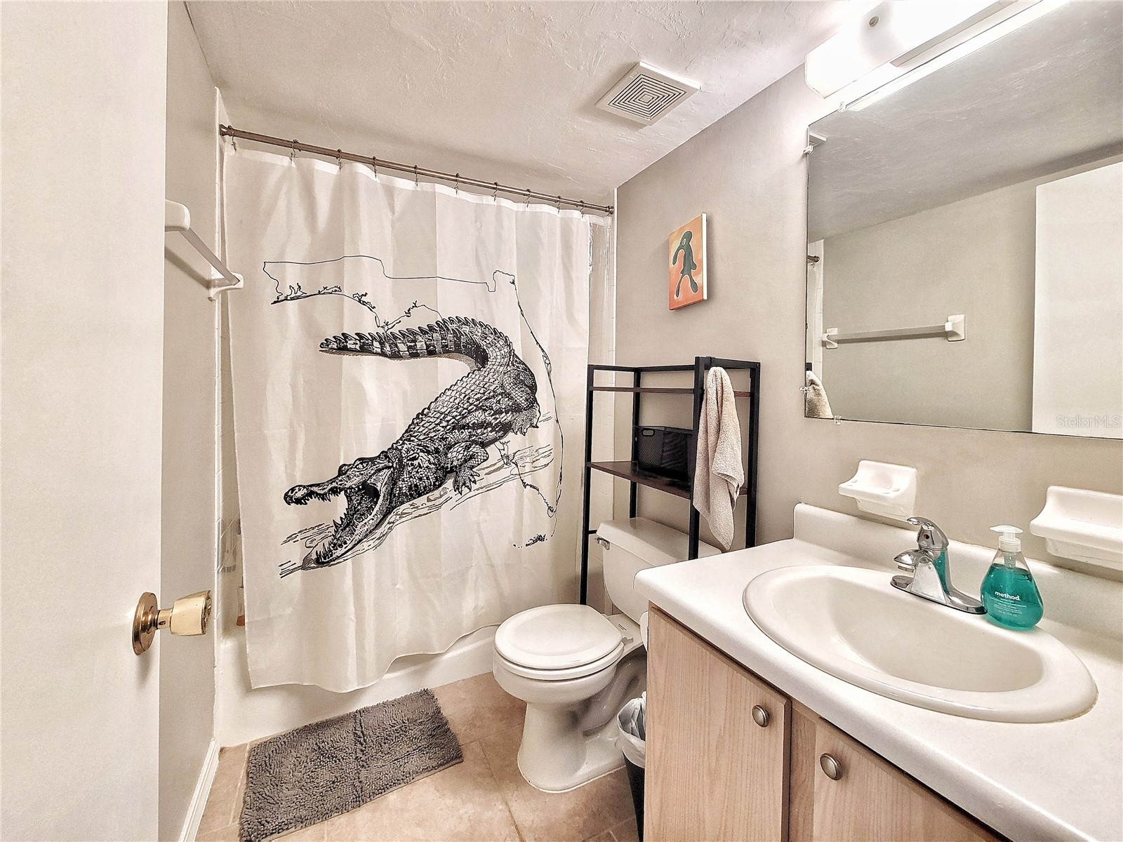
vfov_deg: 89.9
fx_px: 422
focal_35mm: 13
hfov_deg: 106.2
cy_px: 421
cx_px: 562
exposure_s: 1/60
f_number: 2.2
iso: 200
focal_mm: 2.2
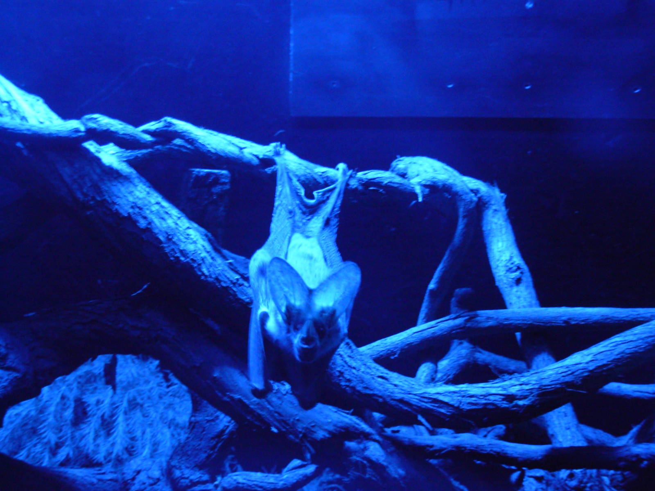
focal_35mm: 64
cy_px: 246
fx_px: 1211
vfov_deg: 22.9
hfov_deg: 30.3
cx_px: 328
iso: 159
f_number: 3.4
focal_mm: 10.5
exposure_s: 1/4.5
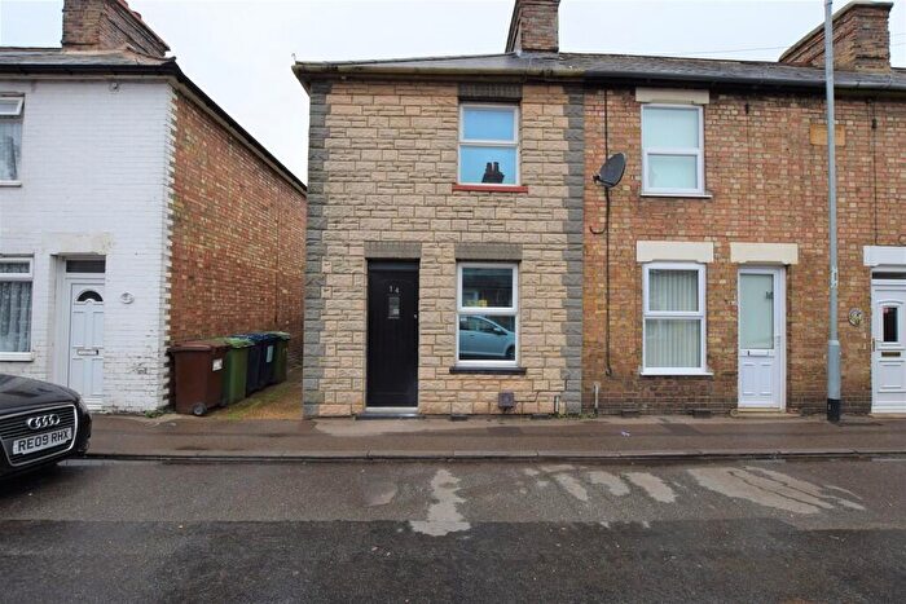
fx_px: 378
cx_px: 453
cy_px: 302
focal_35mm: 15
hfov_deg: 100.4
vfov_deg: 77.4
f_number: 8
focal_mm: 10
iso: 200
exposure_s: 1/320
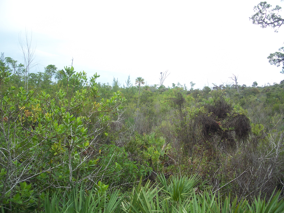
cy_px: 106
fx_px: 304
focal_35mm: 37
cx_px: 142
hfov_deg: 50.1
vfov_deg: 38.7
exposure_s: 1/250
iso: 64
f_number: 2.8
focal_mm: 7.8
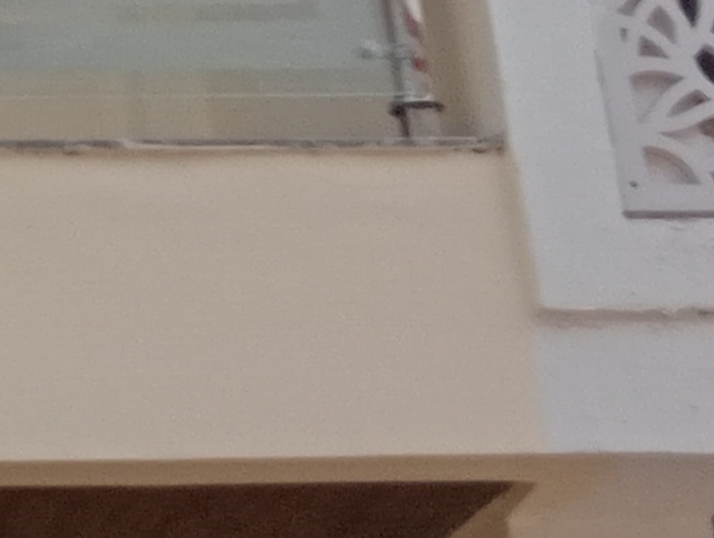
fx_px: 4420
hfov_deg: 8.1
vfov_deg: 6.9
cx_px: -1293
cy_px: 87
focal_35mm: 214
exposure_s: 1/712
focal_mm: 4.04
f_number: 1.8
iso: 114
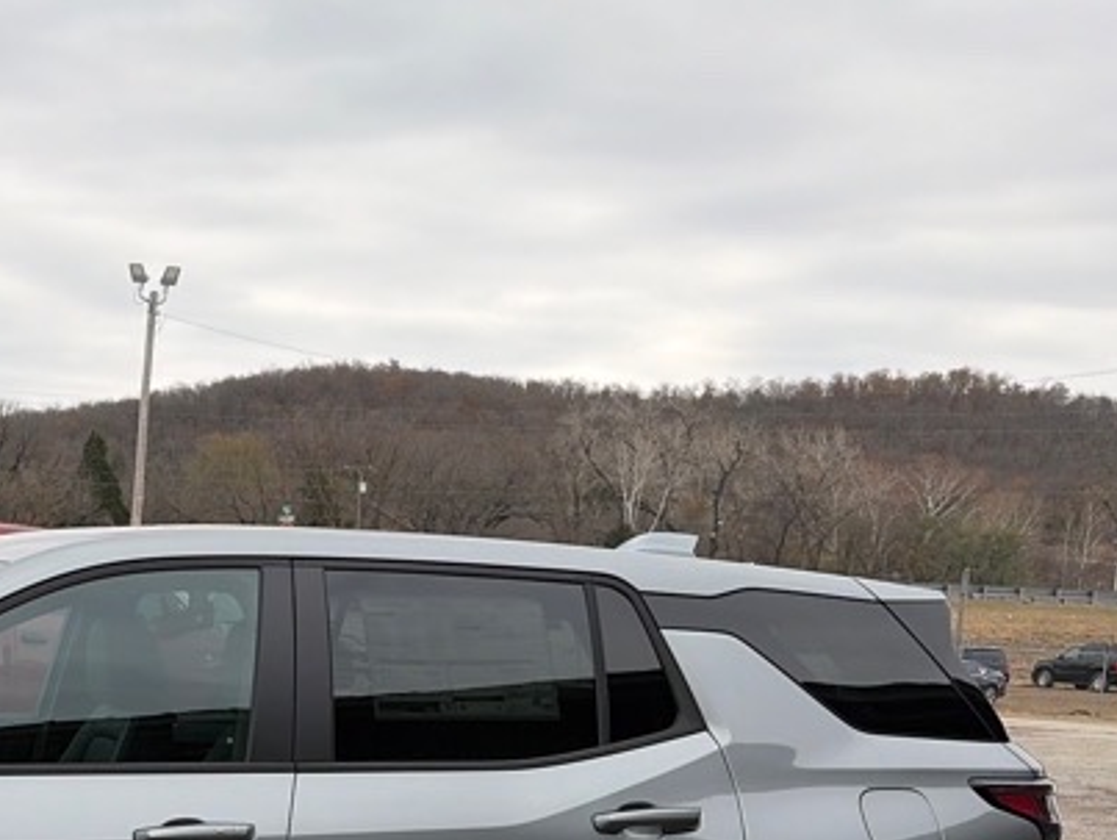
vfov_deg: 21.7
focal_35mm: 66
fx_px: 2132
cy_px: 796
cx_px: 36
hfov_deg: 27.9
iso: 50
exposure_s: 1/694
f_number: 1.6
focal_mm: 5.96
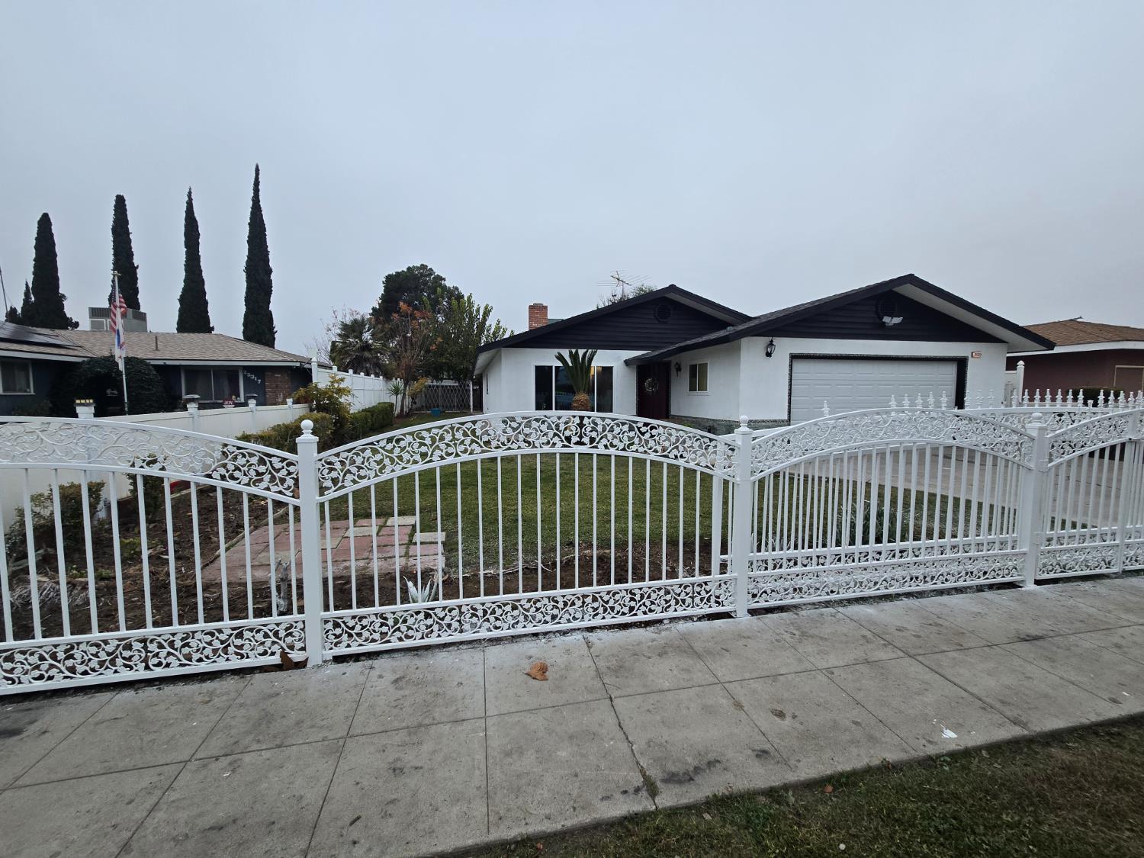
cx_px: 572
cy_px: 429
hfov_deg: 106.2
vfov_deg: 89.9
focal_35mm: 13
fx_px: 430
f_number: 2.2
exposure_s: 1/60
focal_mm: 2.2
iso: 100
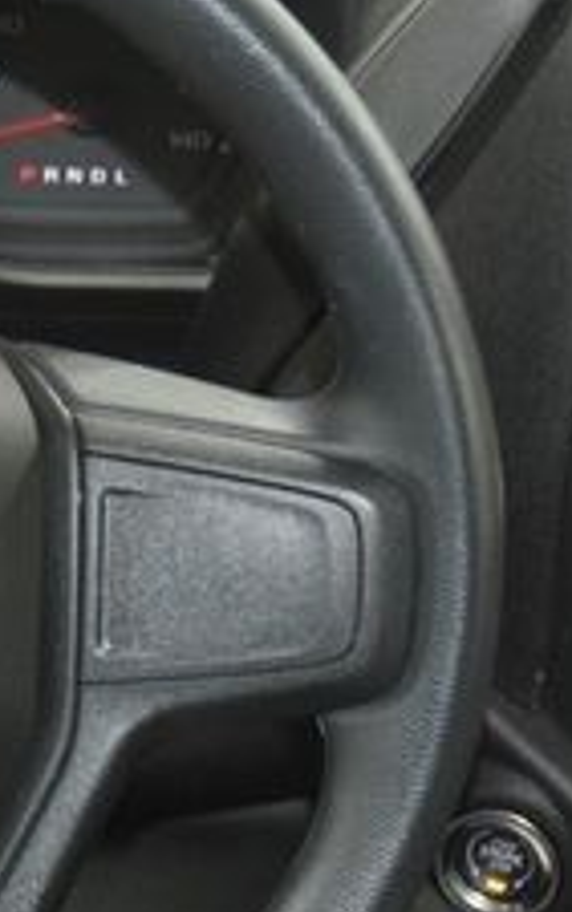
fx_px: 2924
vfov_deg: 17.7
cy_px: 569
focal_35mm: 117
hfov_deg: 10.8
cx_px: -280
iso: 2500
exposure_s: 1/30
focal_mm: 27
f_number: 3.8
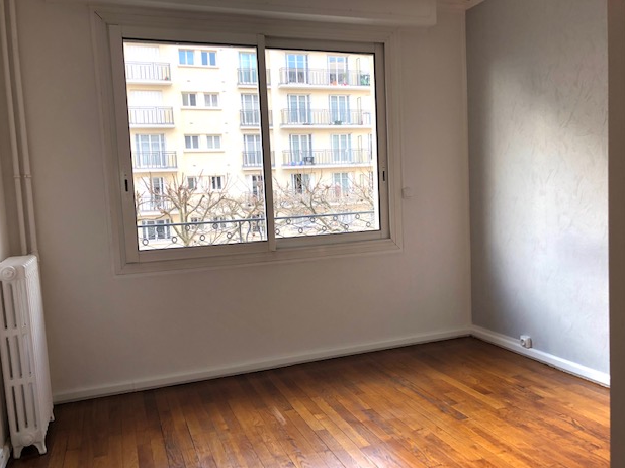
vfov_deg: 48.2
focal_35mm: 29
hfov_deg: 61.7
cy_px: 242
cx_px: 304
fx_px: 523
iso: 50
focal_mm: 4
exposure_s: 1/120
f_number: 1.8
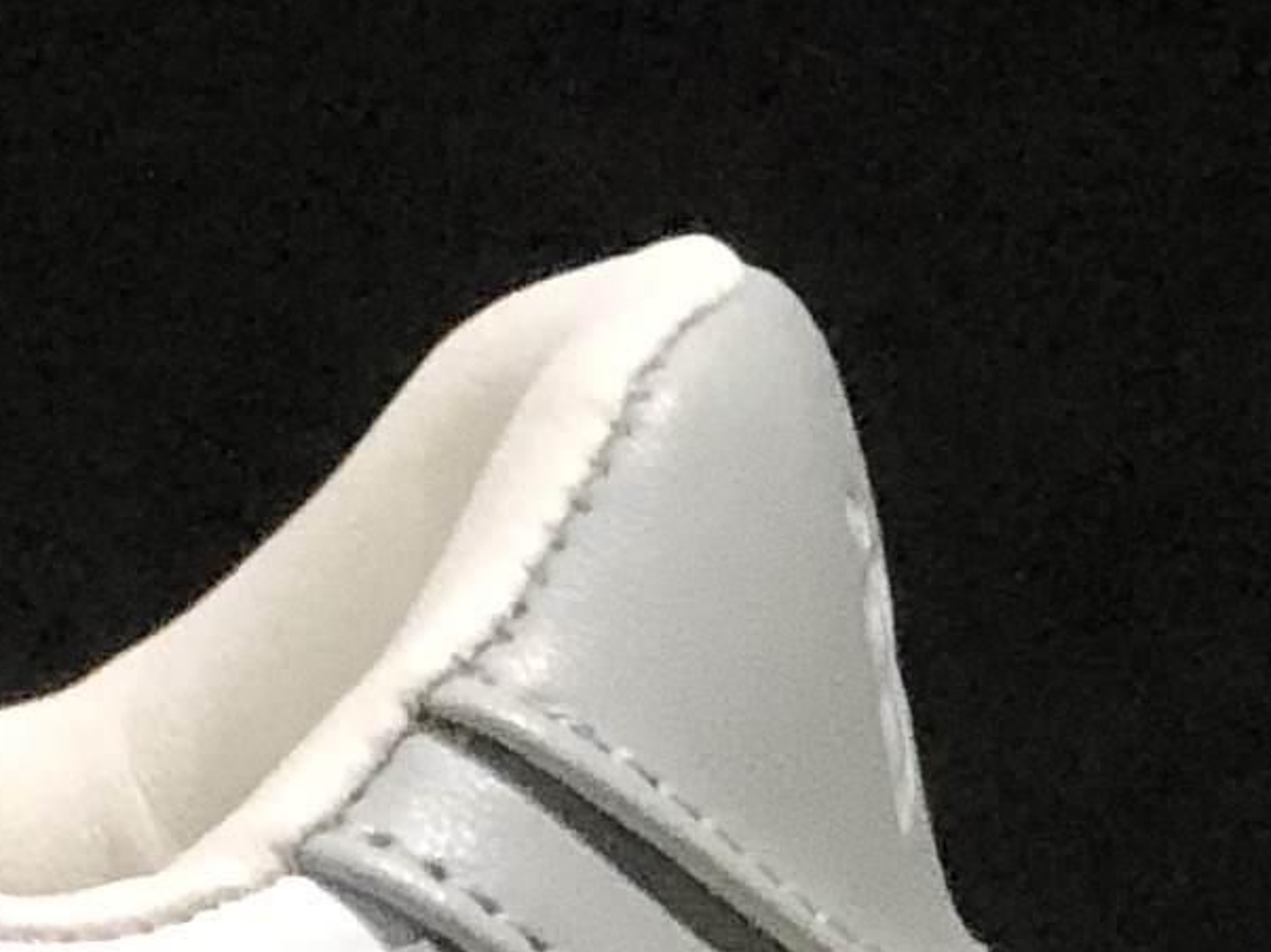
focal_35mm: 382
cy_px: 467
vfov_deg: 3.9
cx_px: -1856
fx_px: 14020
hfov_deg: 5.0
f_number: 2.8
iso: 64
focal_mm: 6.6
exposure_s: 1/30
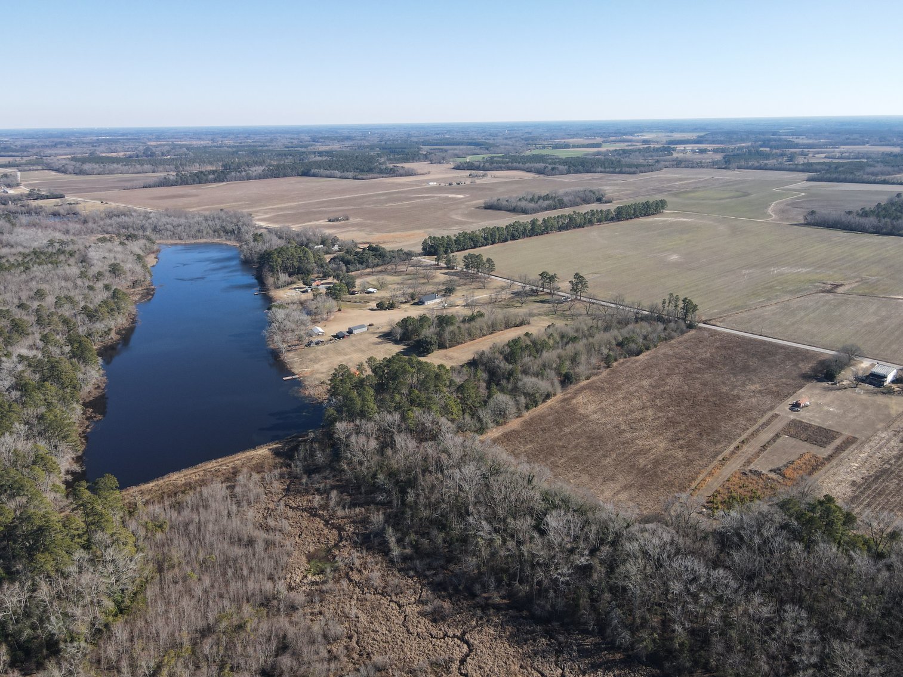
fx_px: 626
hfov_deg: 71.6
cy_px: 338
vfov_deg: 56.8
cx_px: 452
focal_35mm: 24
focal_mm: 4.5
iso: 100
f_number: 2.8
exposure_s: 1/400
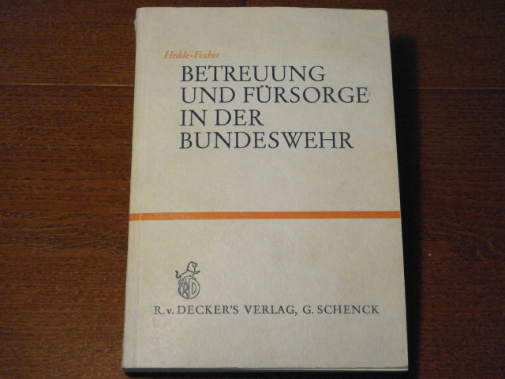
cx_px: 252
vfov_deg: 23.3
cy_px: 190
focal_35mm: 63
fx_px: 919
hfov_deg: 30.7
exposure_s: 1/125
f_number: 4.6
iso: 800
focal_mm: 11.1
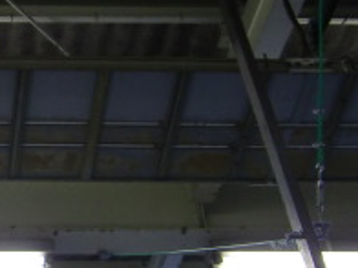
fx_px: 1117
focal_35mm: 108
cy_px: 226
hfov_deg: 17.3
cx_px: -82
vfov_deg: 13.6
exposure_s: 1/60
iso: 80
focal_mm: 5.8
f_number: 2.7
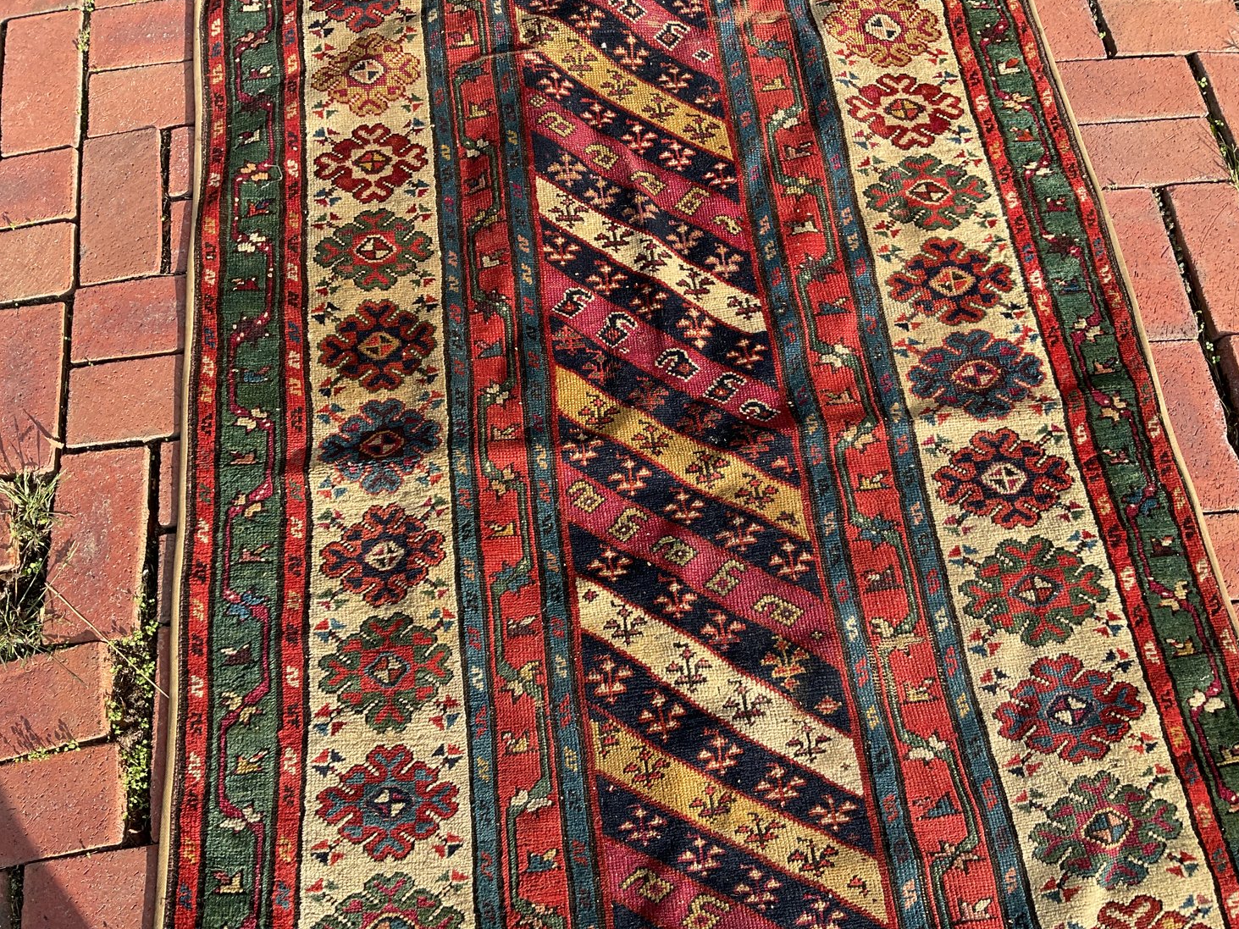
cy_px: 476
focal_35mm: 30
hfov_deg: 60.0
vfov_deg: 46.8
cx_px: 627
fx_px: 1074
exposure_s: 1/454
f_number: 1.8
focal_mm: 3
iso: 16
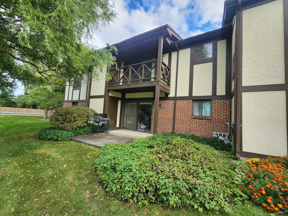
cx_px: 144
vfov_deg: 89.9
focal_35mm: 13
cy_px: 108
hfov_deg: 106.2
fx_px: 108
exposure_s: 1/263
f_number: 2.2
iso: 50
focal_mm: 2.2
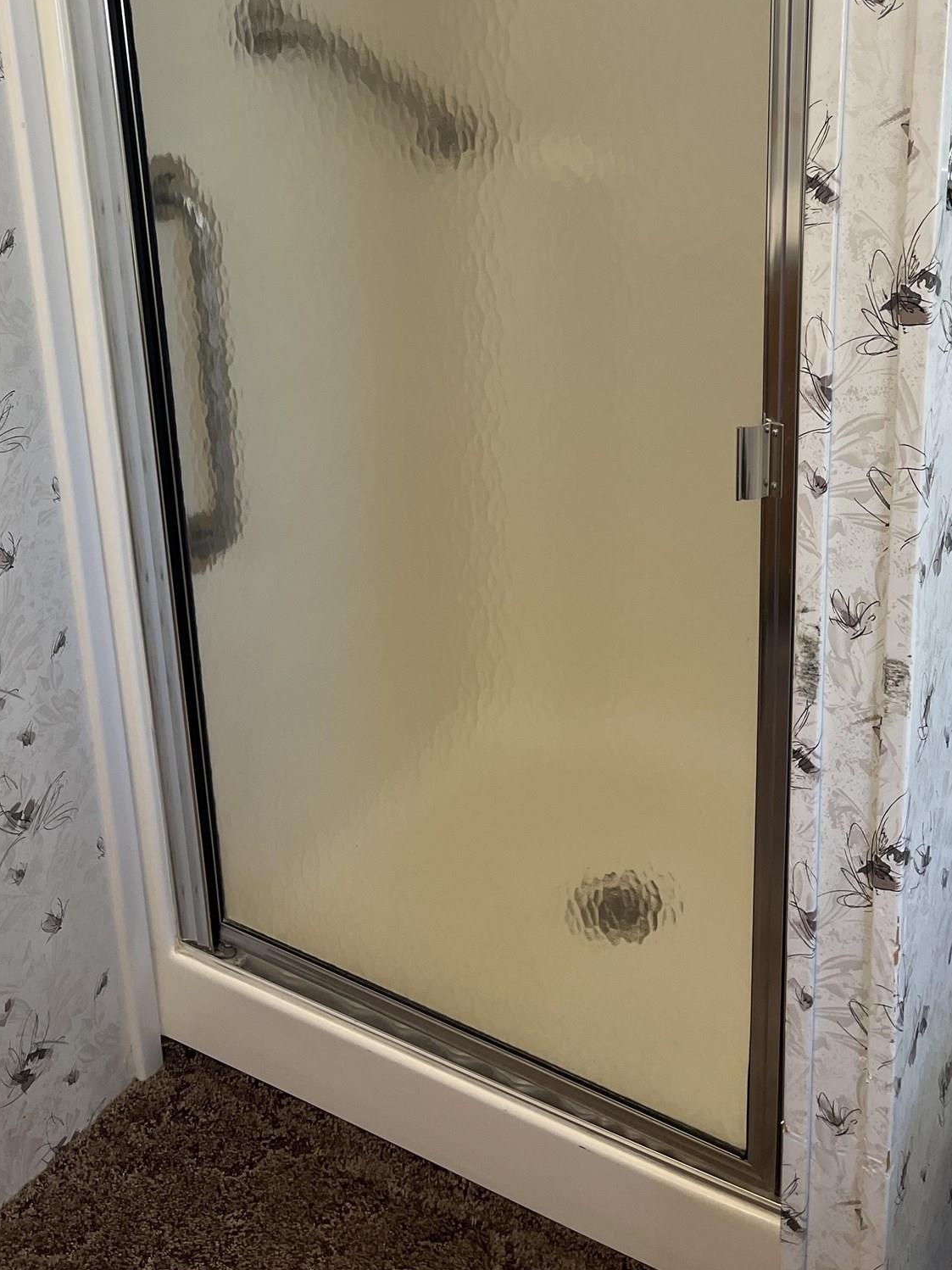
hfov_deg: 35.9
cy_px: 308
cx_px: 497
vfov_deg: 45.1
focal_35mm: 40
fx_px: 1467
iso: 125
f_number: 1.6
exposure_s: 1/120
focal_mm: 5.1
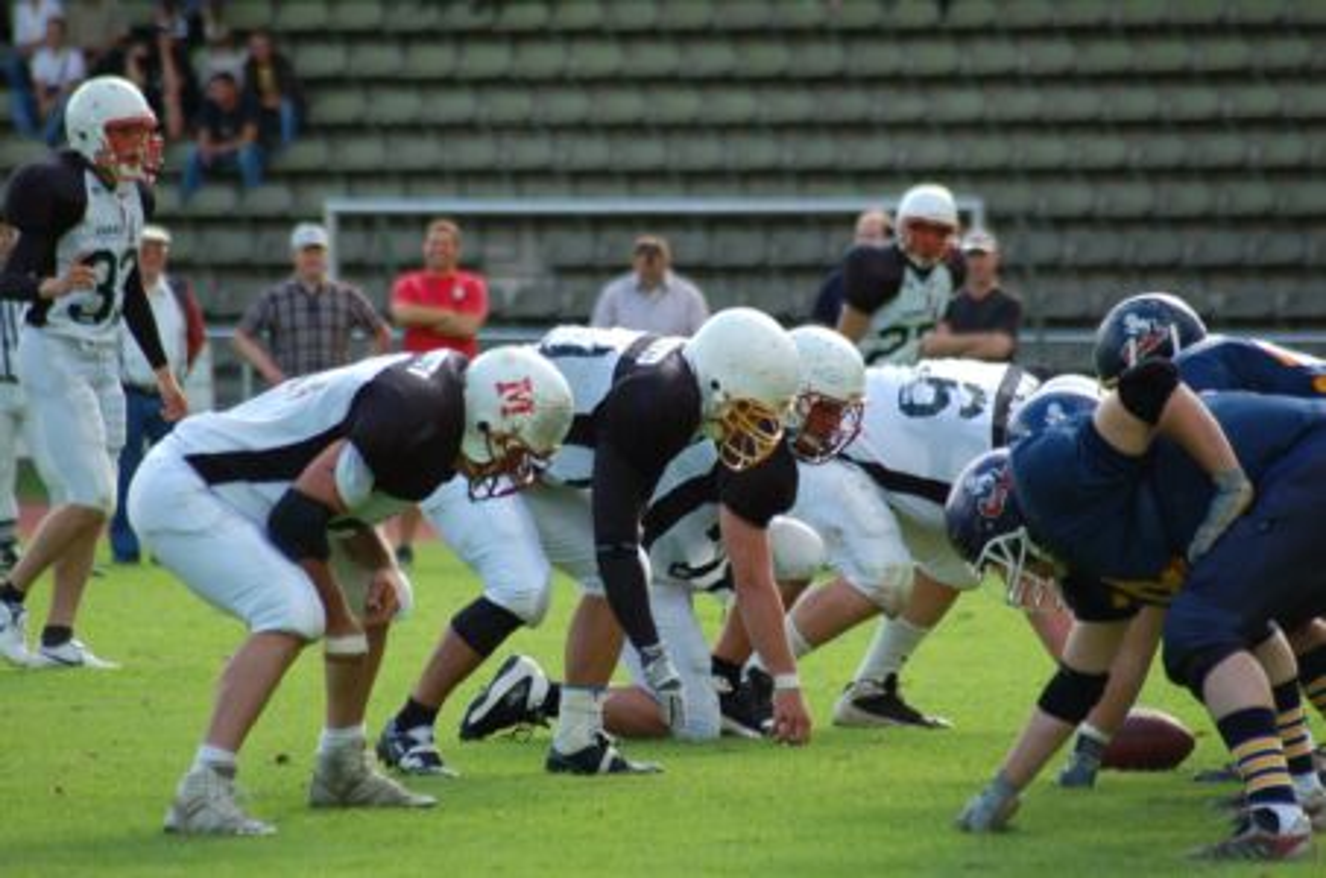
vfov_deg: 4.7
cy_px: 439
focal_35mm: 292
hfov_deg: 7.1
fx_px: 10751
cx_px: 663
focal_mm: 195
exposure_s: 1/640
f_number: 5
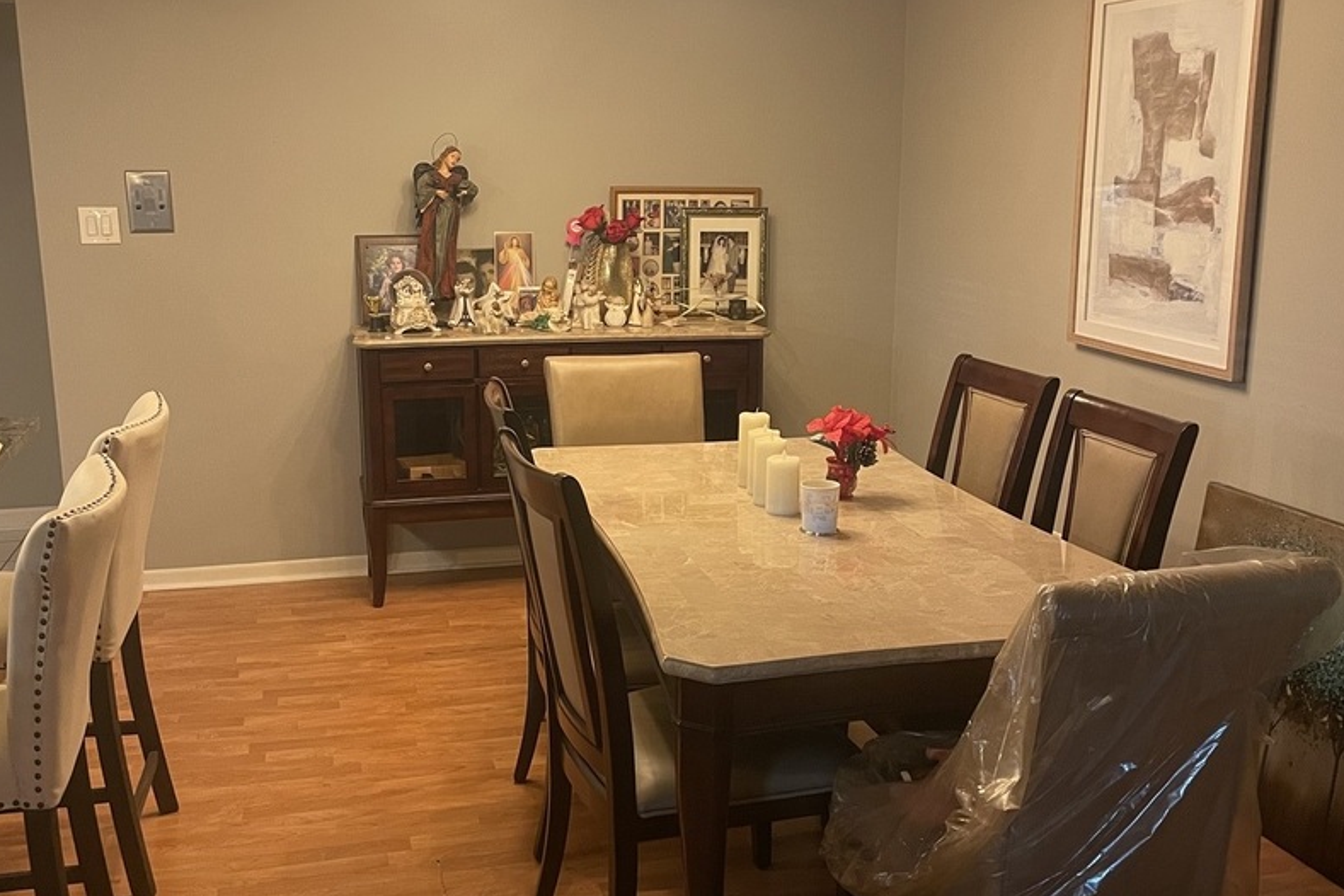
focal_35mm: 37
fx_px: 1381
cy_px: 453
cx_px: 681
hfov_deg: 51.9
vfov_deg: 35.9
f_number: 1.6
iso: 250
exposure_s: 1/60
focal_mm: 4.2
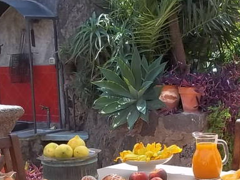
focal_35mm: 74
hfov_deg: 26.3
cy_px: 149
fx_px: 513
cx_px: 112
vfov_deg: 19.7
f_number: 3.1
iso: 80
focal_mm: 6.5
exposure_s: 1/400
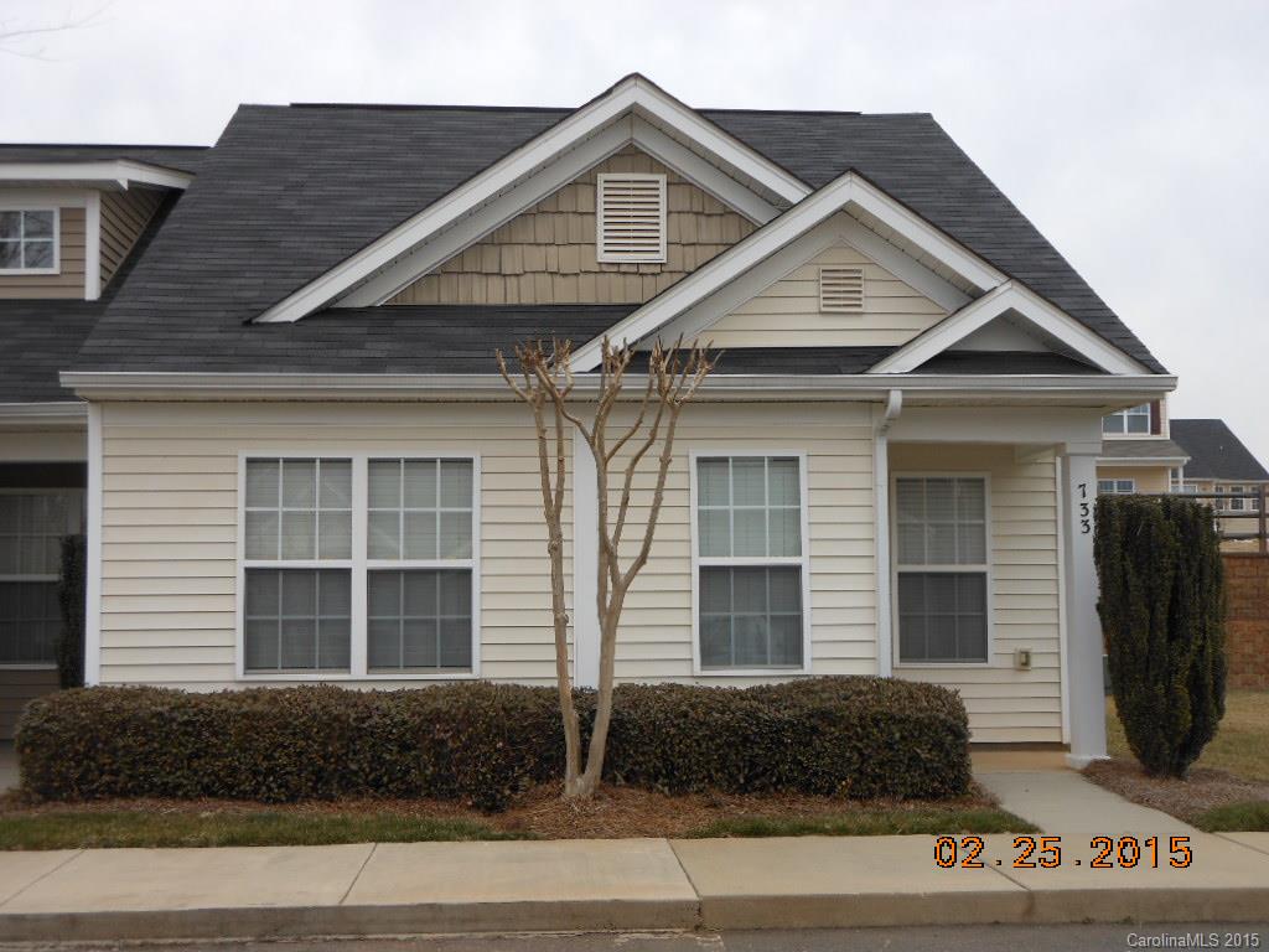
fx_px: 1576
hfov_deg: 43.9
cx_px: 634
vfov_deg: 33.6
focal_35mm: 43
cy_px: 476
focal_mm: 7.7
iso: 80
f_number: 3.8
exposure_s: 1/100
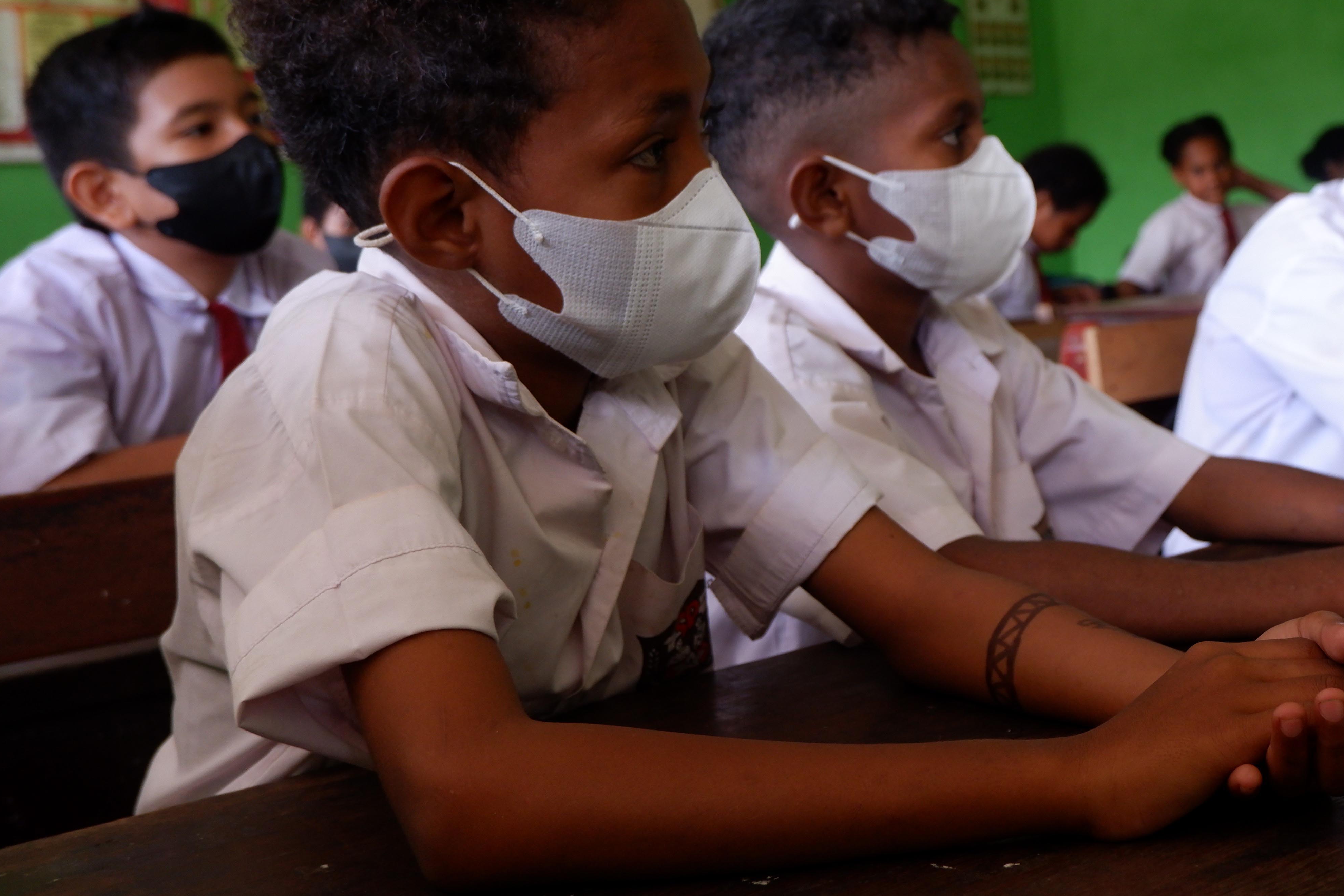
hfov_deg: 36.8
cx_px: 965
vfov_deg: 25.4
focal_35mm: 53
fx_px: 1979
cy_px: 318
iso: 800
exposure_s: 1/70
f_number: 4.4
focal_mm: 23.5
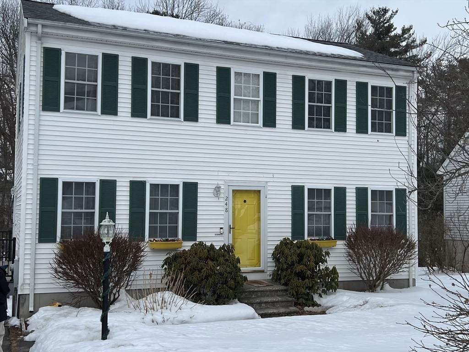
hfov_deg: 67.3
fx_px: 352
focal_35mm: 26
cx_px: 234
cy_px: 176
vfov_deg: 53.1
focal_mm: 5.7
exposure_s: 1/2915
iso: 50
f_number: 1.5
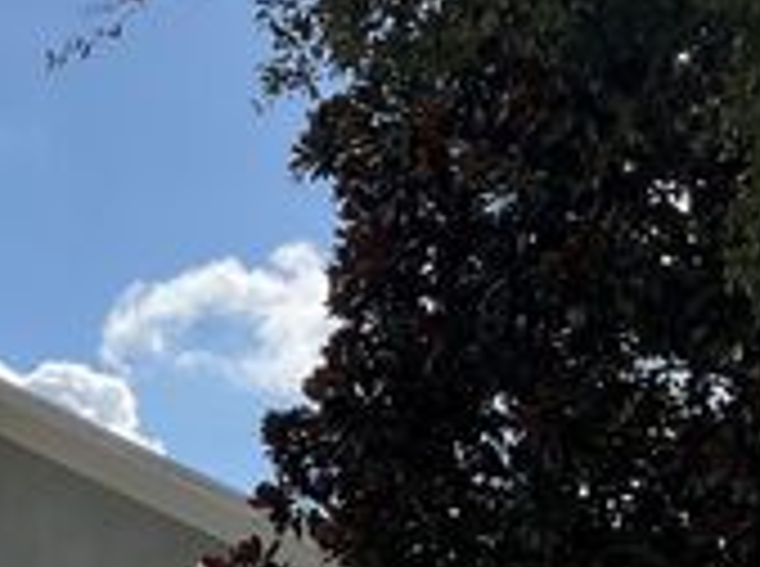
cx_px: -211
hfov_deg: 20.9
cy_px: 799
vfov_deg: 16.0
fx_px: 1884
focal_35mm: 86
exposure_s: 1/2058
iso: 16
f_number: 1.8
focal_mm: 3
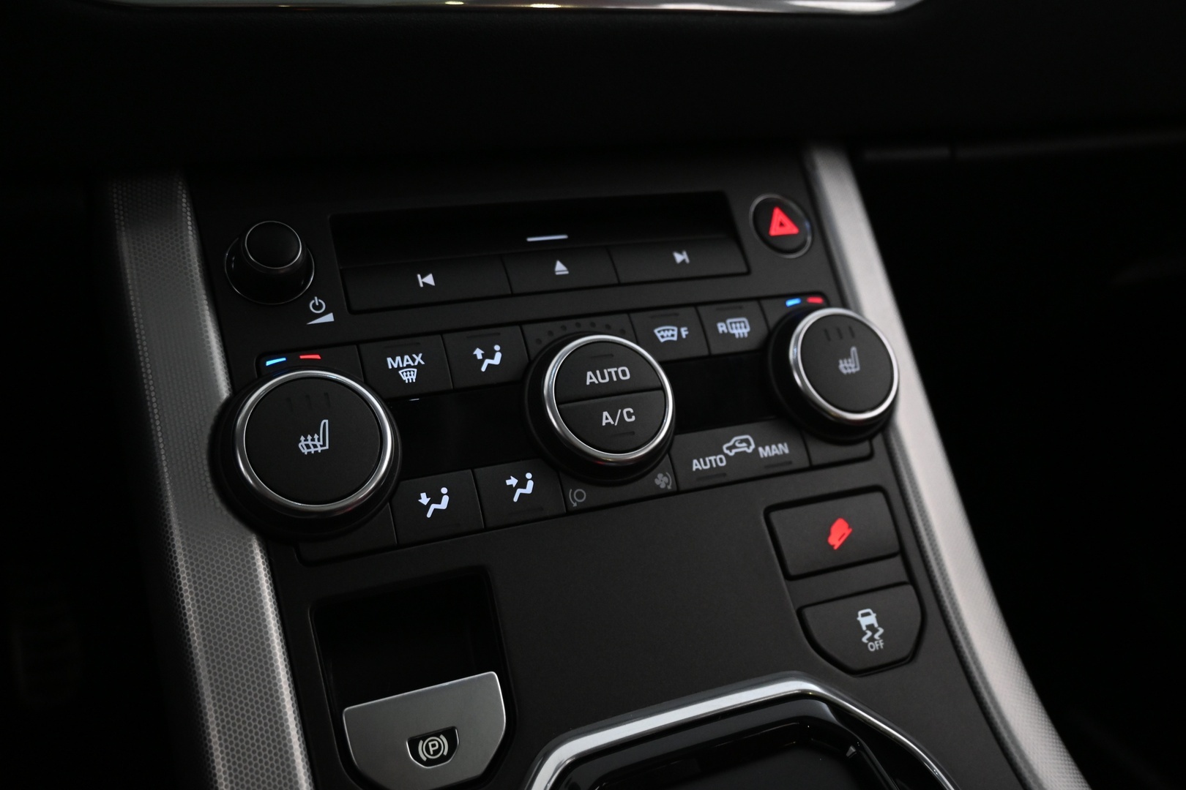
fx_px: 1038
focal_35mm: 32
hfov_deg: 59.5
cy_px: 395
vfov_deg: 41.7
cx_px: 593
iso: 2000
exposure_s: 1/30
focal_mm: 21
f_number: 4
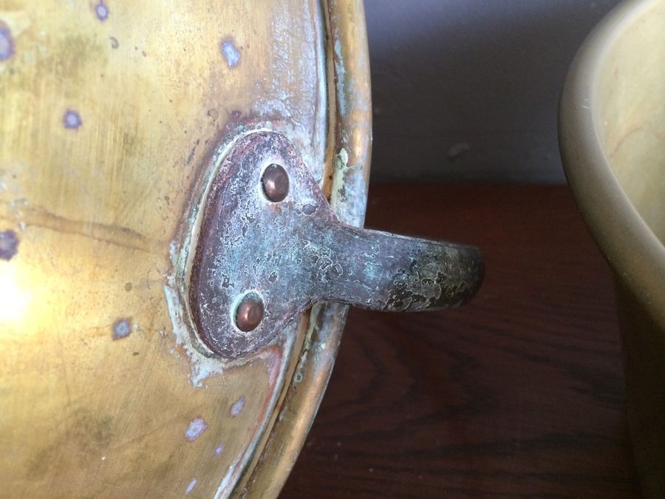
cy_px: 250
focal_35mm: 30
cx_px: 332
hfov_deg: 60.0
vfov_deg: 46.8
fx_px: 576
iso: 125
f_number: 2.2
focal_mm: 4.12
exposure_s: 1/30
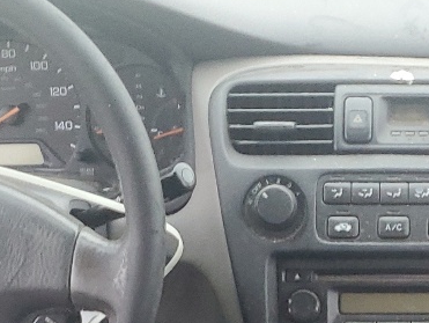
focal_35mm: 112
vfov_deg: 12.2
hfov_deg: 17.3
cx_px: 398
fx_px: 1389
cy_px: 571
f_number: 1.5
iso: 150
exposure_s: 1/60.2
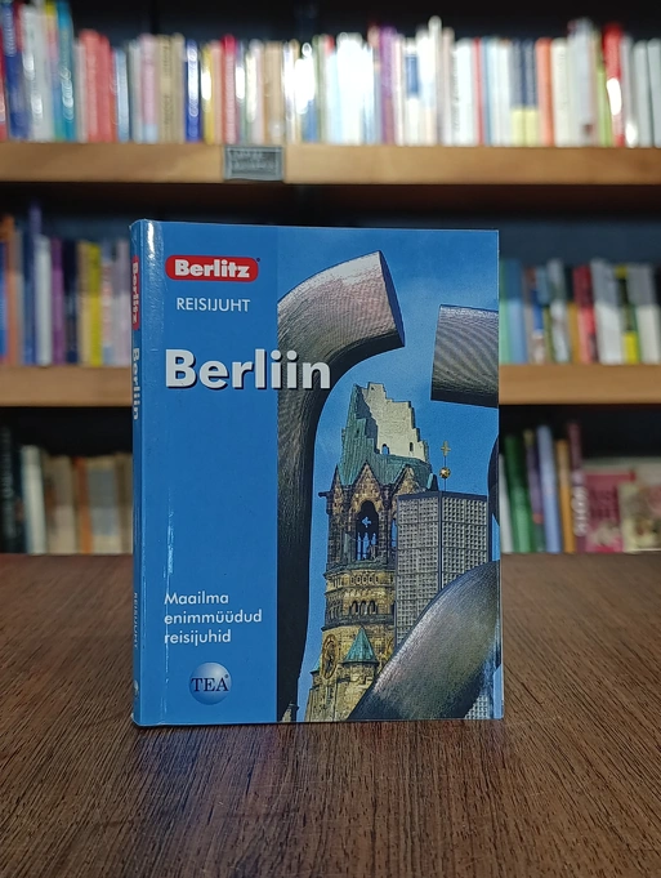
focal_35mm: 41
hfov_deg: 35.2
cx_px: 330
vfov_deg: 45.7
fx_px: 1041
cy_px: 439
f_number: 1.65
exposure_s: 1/100
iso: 364
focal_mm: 6.11
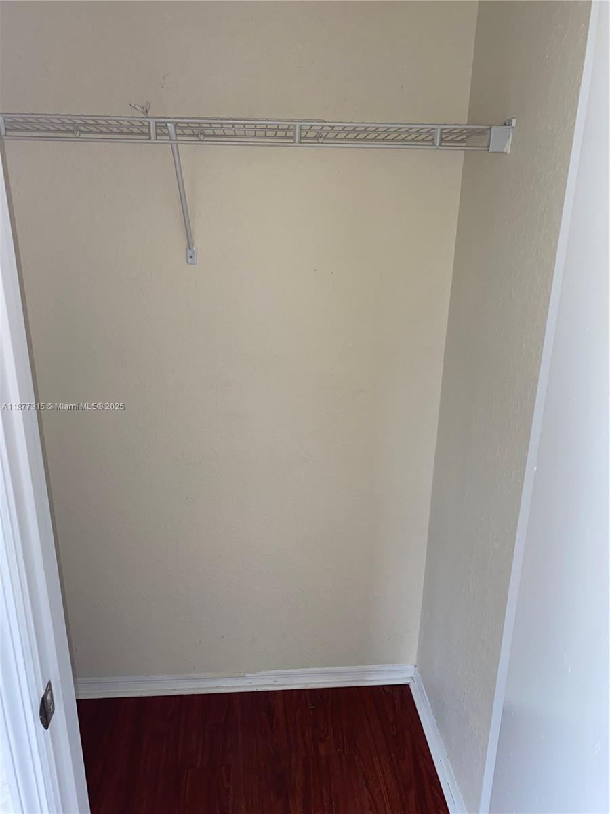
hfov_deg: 53.1
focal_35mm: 26
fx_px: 611
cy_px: 407
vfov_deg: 67.3
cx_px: 305
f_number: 1.8
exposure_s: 1/37
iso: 50
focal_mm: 4.25
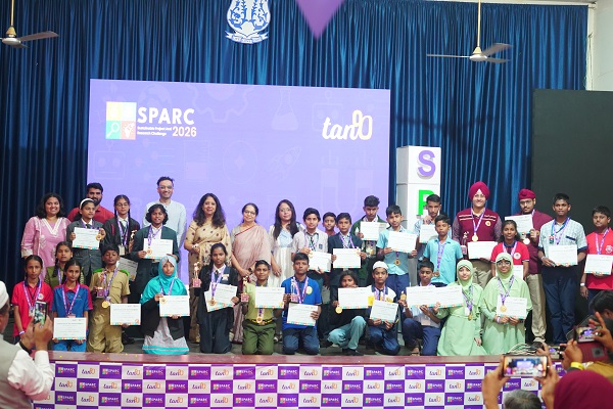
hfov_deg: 39.6
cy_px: 204
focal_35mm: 50
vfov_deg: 27.0
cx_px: 306
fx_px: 851
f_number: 5
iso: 4000
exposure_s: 1/125
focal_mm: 50
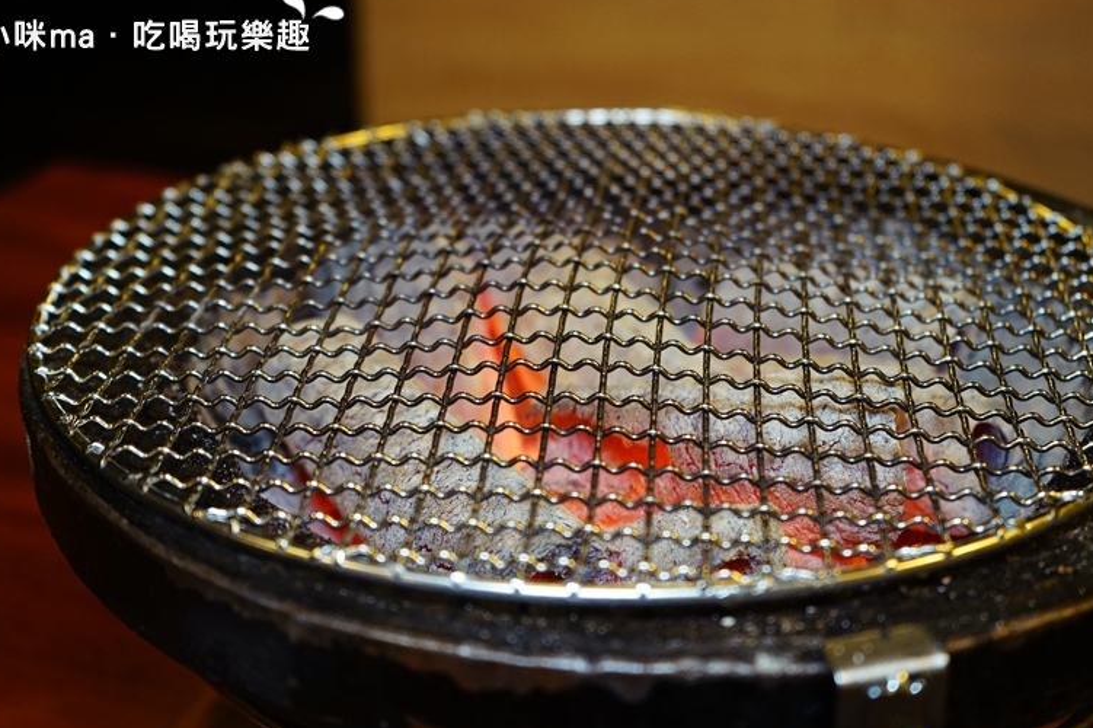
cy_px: 368
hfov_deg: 40.3
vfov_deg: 27.5
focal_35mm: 49
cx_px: 517
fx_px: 1487
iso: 1000
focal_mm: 46
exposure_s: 1/60
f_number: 4.5
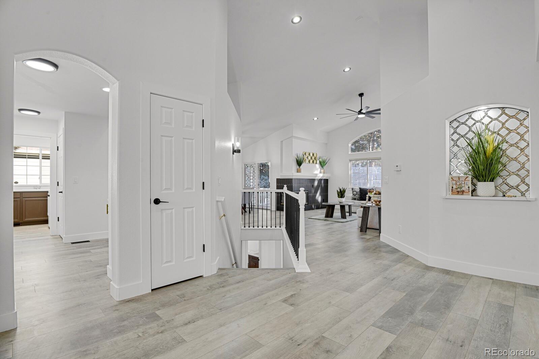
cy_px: 180
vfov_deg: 70.4
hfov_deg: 93.3
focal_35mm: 17
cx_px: 270
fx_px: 255
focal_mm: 17
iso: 250
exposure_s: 1
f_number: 8
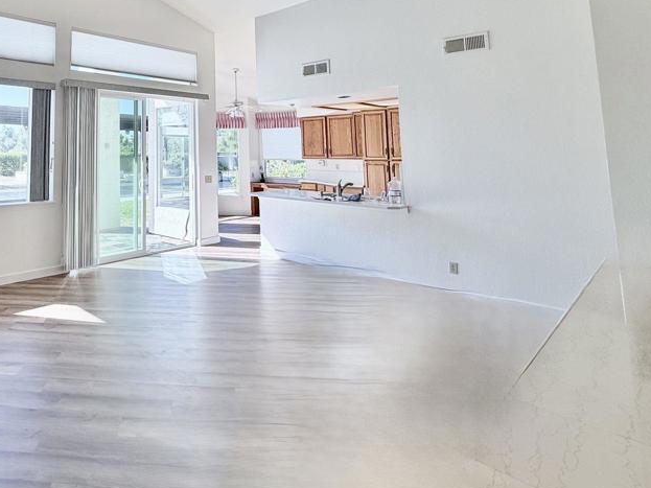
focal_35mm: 23
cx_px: 144
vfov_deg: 55.4
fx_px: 432
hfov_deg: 68.0
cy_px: 110
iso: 50
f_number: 2.2
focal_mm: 2.22
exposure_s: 1/217
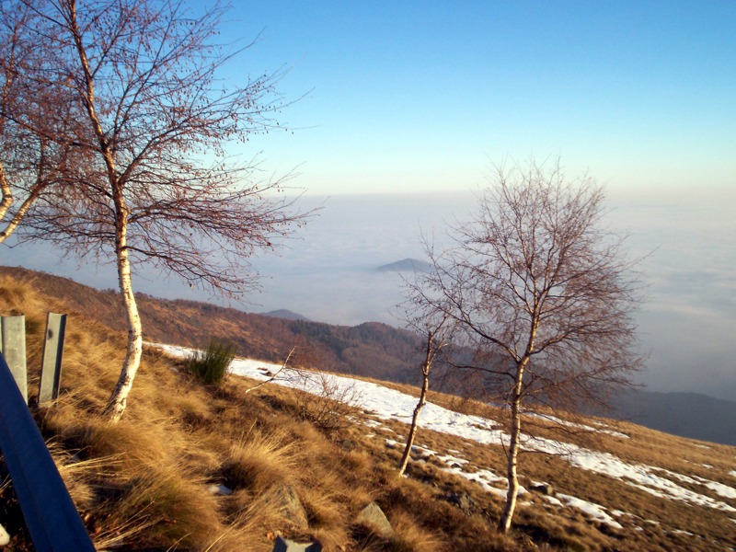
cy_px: 276
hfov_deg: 51.4
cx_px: 368
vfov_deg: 39.7
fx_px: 765
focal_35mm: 36
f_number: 4.5
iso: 100
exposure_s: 1/326
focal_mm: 5.9
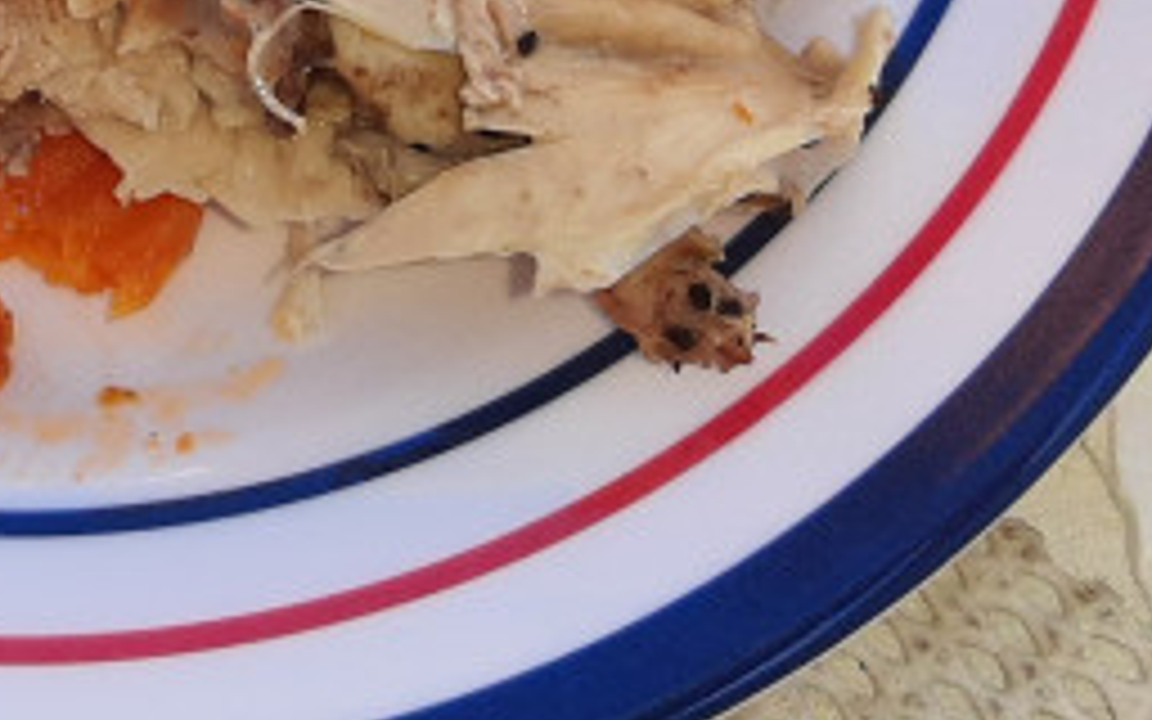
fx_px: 2700
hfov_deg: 23.1
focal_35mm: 86
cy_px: -342
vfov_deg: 14.3
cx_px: 4
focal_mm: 3.92
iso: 40
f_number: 1.7
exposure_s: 1/892
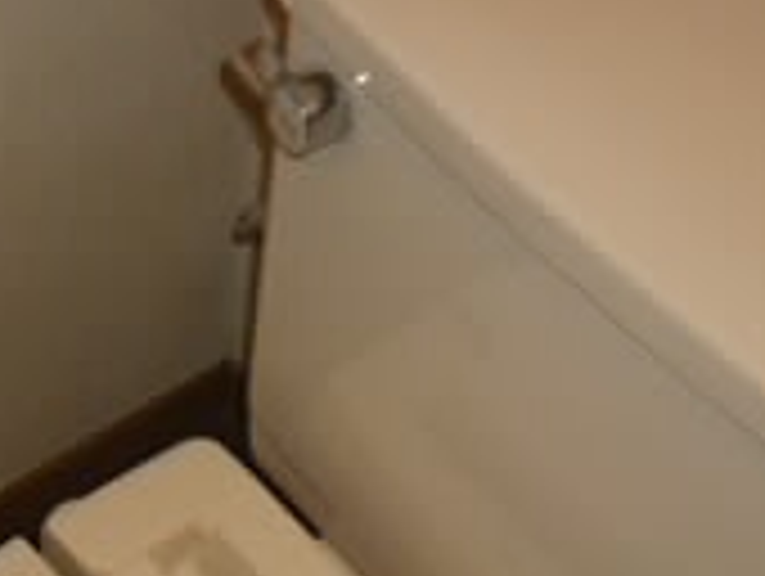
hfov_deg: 21.8
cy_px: 688
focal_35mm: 88
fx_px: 1948
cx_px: 94
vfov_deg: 16.2
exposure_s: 1/30
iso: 100
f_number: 2.8
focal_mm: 4.4
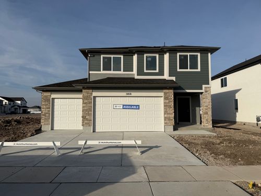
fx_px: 181
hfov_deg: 71.6
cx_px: 130
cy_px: 98
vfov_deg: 56.8
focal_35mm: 24
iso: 80
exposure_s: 1/9091
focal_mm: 6.76
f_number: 1.78
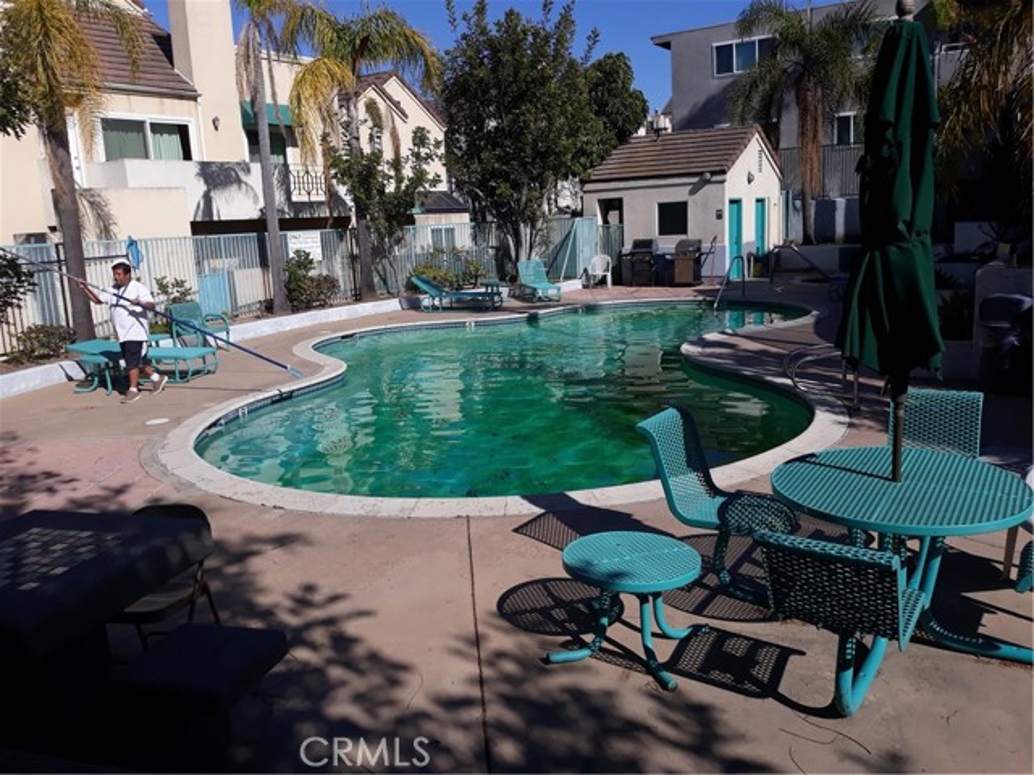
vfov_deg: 49.7
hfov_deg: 63.4
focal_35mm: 28
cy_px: 388
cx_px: 517
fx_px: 836
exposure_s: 1/3378
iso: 40
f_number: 1.7
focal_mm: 3.7
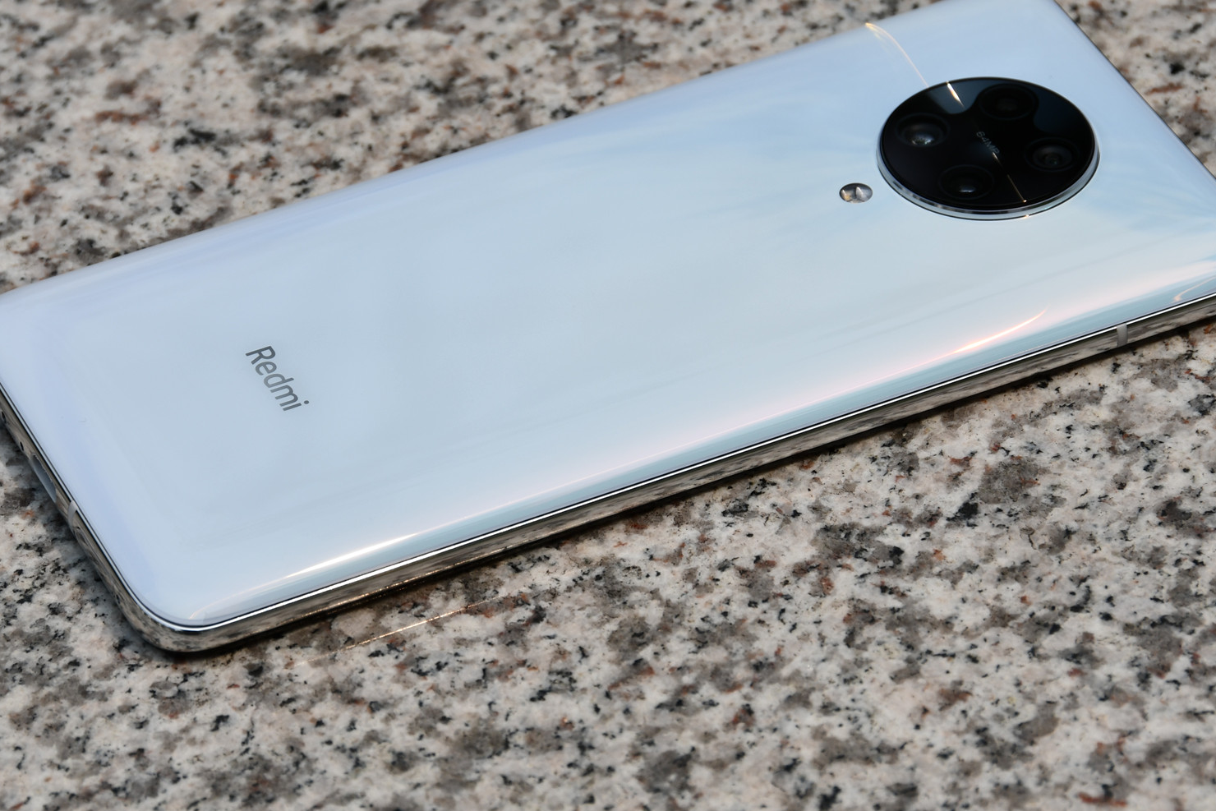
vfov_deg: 6.5
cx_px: 596
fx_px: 7094
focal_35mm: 210
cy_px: 385
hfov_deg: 9.8
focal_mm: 105
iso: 100
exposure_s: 1/500
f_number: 11
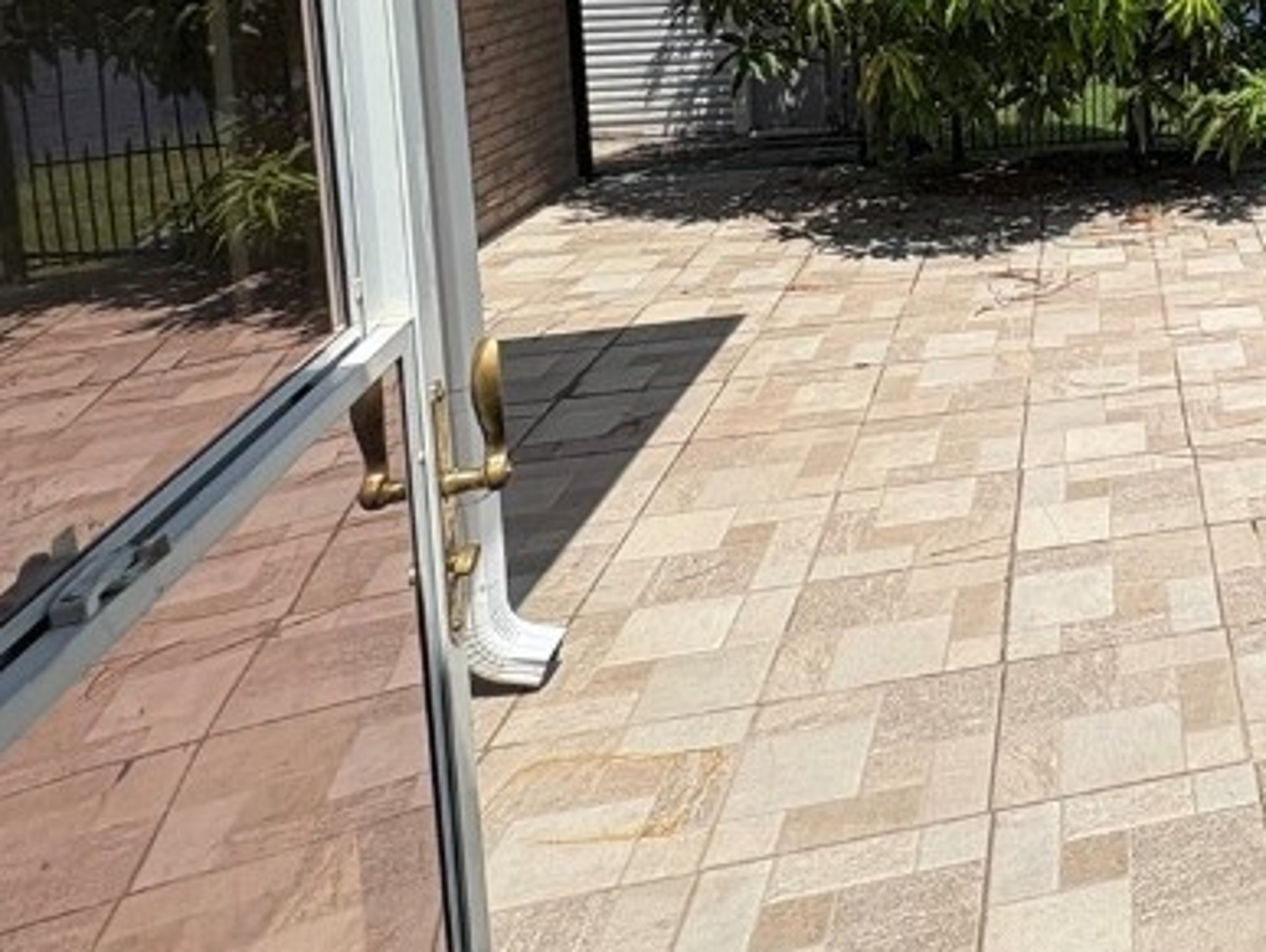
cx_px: 1515
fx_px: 1354
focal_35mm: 37
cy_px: -46
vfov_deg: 34.4
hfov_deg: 37.8
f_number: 2.2
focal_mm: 2.22
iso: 50
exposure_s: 1/2494
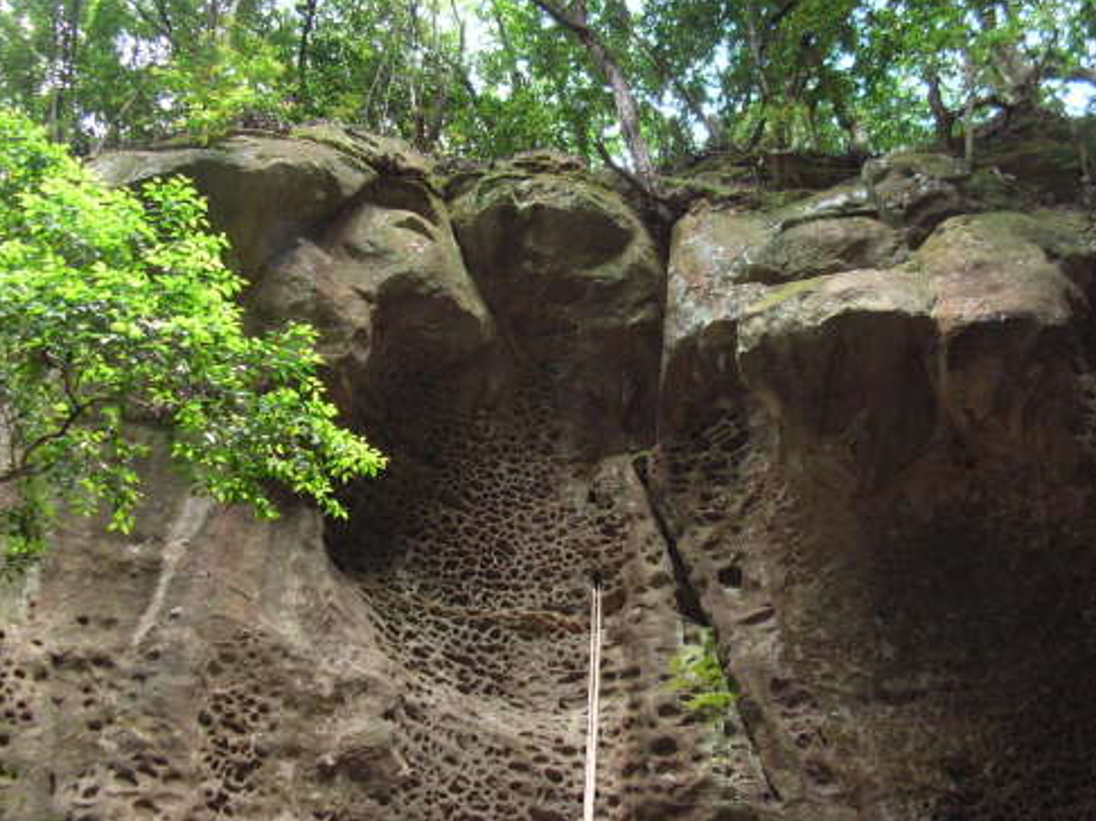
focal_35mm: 36
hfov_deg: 51.4
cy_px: 415
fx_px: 1139
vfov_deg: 39.6
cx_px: 555
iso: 156
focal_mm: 5.8
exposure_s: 1/60.1
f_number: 2.8
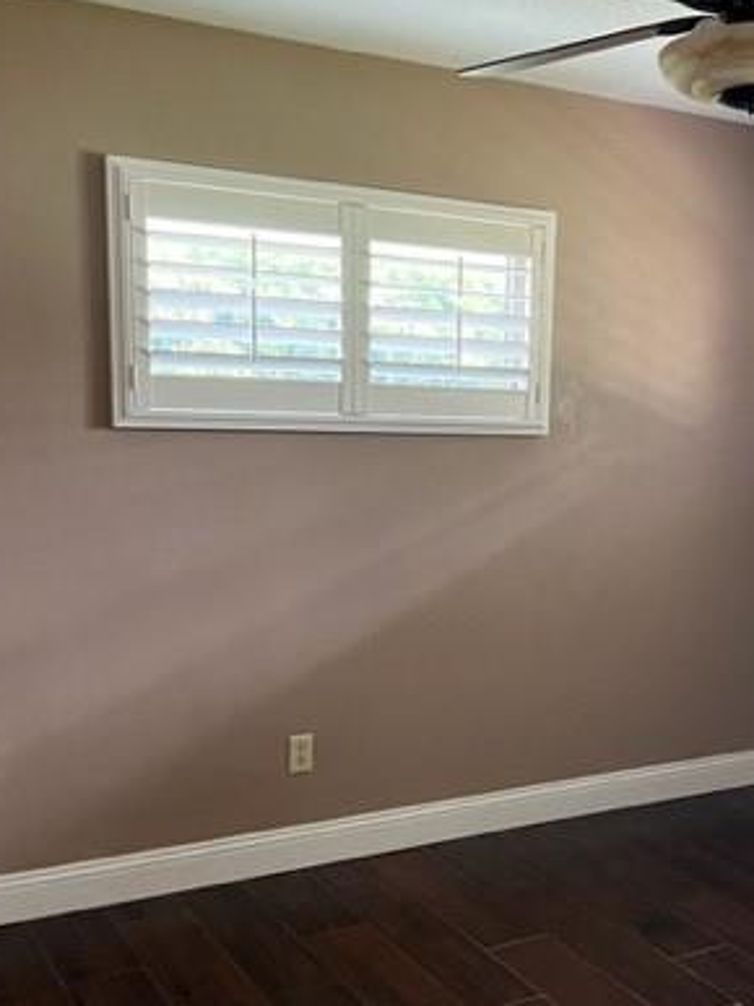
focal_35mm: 43
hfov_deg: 33.1
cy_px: 611
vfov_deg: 43.6
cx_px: 546
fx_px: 1250
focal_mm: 5.7
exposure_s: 1/60
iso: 500
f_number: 1.5
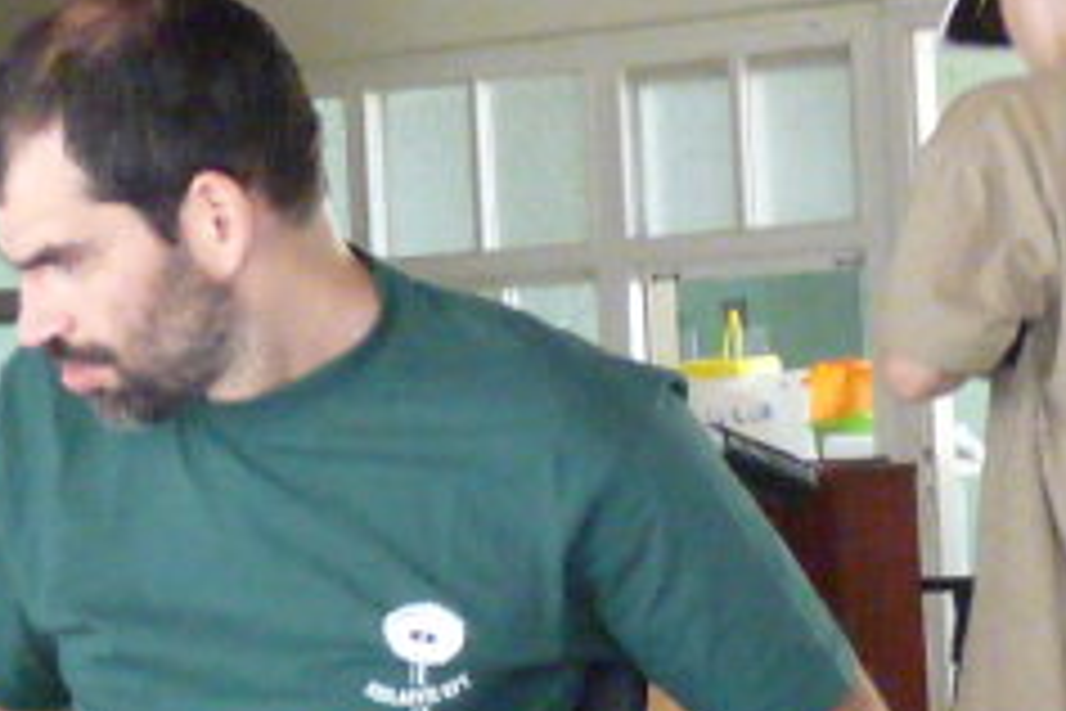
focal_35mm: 180
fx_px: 5330
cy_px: 562
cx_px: 729
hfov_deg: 11.4
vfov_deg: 7.6
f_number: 3
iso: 800
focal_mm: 6.5
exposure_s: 1/50
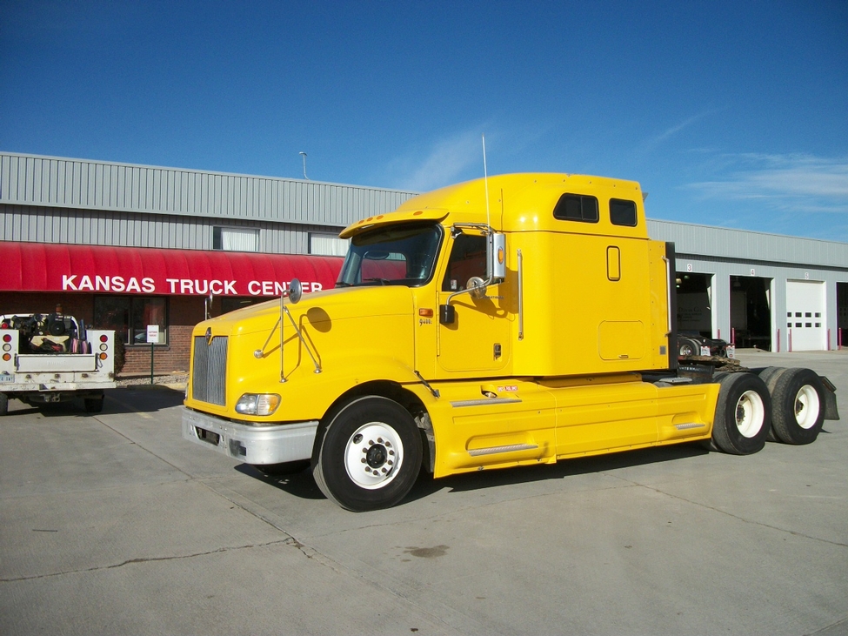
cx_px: 424
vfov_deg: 44.2
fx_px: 784
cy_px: 318
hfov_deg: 56.8
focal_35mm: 32
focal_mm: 5.7
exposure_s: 1/320
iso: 80
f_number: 8.8
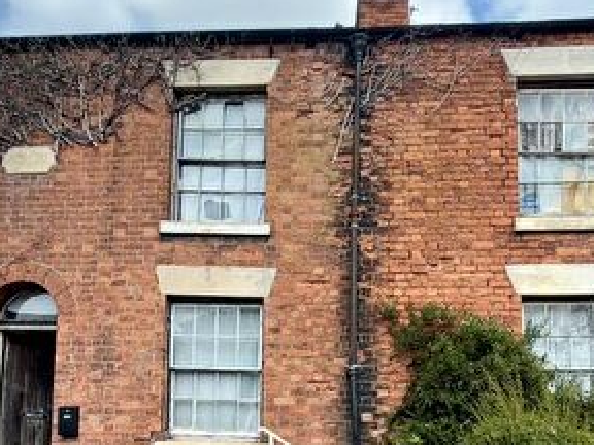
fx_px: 583
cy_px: 397
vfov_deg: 39.0
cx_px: 287
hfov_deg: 53.9
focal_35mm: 34
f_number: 2.2
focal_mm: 2.22
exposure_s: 1/540
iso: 16
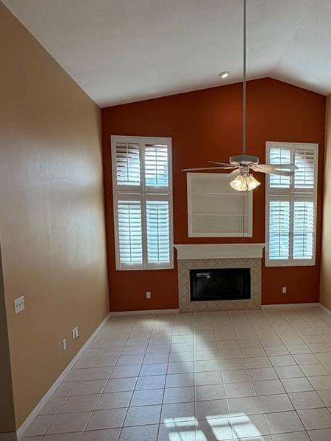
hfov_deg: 47.5
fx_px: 357
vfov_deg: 63.1
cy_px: 257
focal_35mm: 28
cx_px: 257
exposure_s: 1/120
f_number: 2.2
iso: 80
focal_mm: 2.22
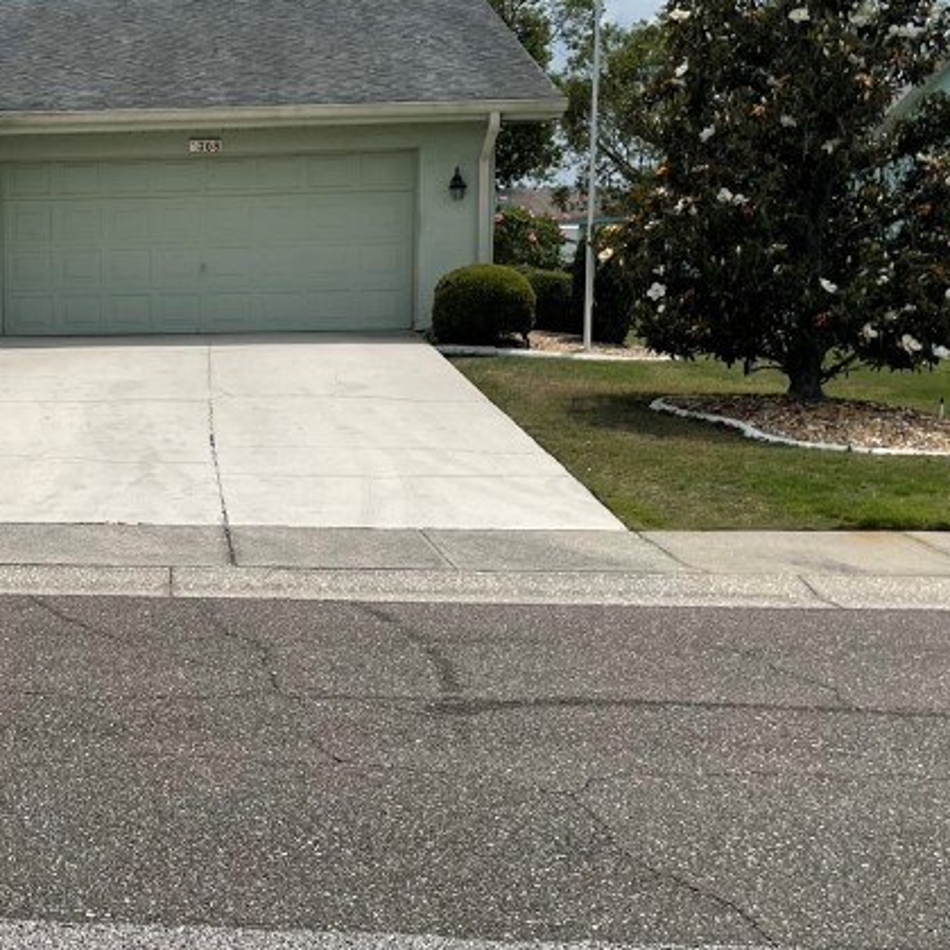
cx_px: 2
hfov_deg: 28.7
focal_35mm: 56
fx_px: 1739
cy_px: 484
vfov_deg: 30.6
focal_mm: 4.2
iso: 32
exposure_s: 1/6494
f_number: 1.6
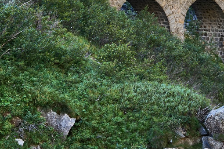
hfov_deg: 16.7
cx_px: 228
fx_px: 746
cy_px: -7
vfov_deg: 11.3
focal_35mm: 120
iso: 400
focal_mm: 34
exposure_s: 1/60
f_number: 8
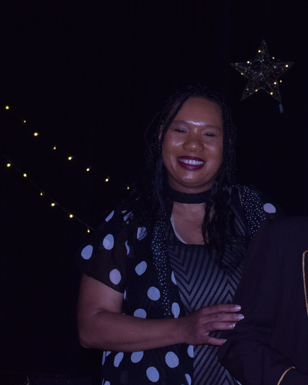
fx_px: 1538
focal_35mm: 135
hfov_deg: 11.2
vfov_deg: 14.2
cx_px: 379
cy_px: 255
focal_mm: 48
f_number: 8
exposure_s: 1/60
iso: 1000
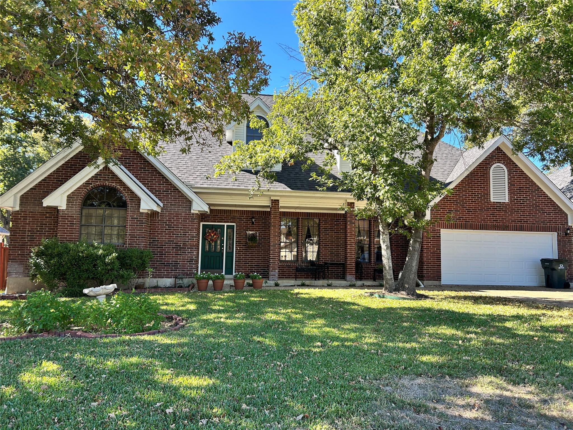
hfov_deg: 67.3
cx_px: 286
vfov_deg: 53.1
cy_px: 215
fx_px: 430
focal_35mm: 26
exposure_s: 1/567
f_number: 1.5
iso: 50
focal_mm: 5.7
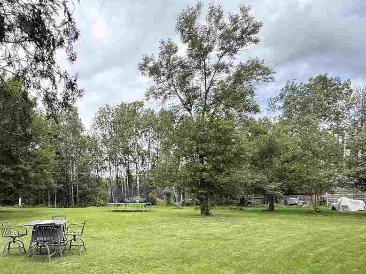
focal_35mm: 23
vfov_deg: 56.9
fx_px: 243
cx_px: 112
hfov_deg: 71.0
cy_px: 193
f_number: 2.2
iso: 64
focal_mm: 2.22
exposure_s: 1/351
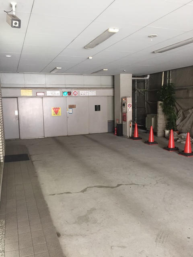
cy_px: 128
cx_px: 96
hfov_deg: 48.2
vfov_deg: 61.7
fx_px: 216
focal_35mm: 29
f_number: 2.2
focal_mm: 4.15
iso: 125
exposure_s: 1/30
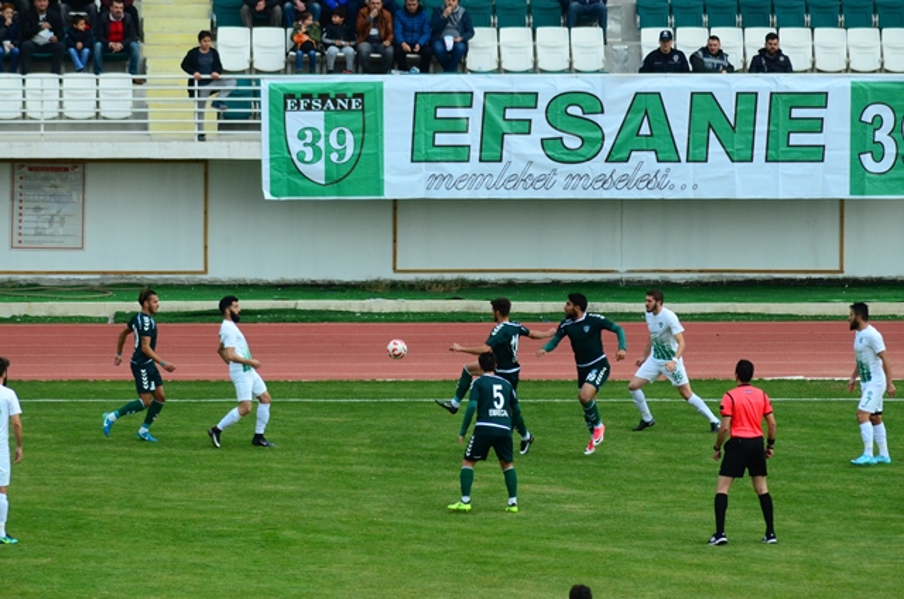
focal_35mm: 315
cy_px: 300
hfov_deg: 6.6
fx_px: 7894
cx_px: 452
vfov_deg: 4.3
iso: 1000
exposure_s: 1/2500
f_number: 6.3
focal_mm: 210
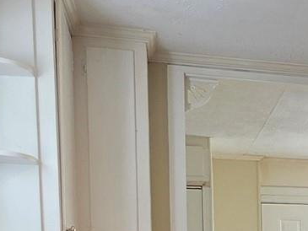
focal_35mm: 73
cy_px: 321
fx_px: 650
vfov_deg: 18.4
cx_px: 398
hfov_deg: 23.6
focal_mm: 2.2
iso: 100
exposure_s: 1/120
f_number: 1.9
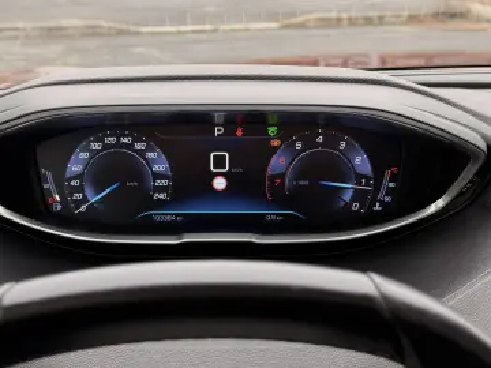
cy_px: 184
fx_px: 681
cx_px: 246
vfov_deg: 30.3
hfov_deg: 39.7
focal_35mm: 48
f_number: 1.78
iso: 64
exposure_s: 1/198
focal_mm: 6.76
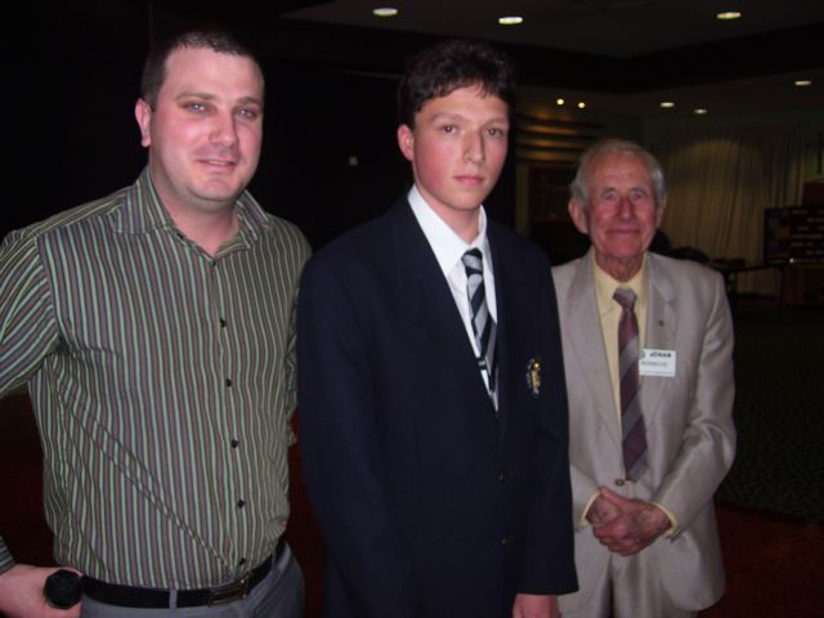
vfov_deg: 39.7
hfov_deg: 51.4
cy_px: 309
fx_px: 857
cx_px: 412
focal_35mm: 36
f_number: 2.7
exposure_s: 1/60
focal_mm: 6
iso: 80
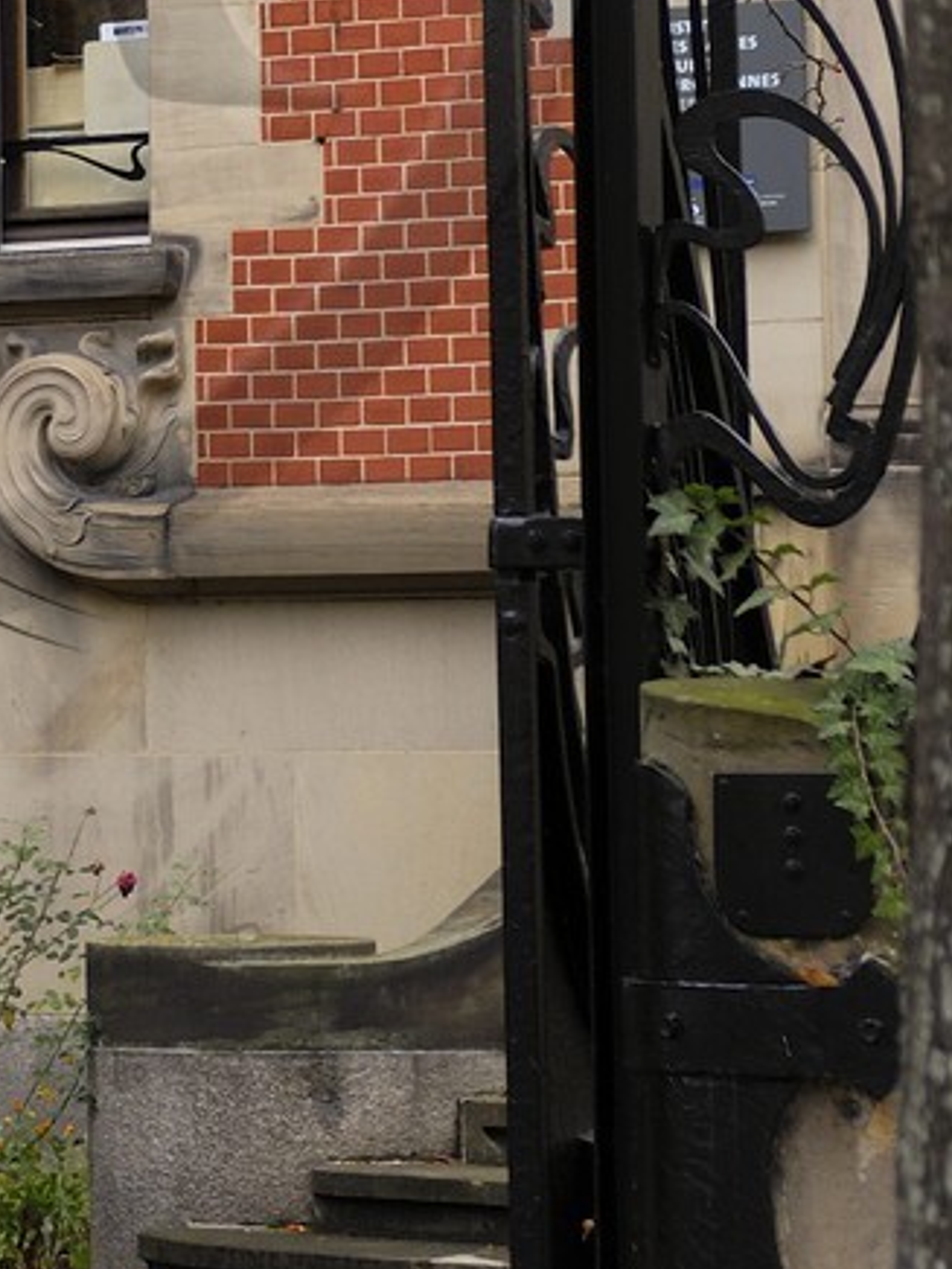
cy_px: -247
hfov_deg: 9.8
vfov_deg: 13.0
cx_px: -285
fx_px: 5427
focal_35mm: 148
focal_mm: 28
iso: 100
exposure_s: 1/50
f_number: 3.2
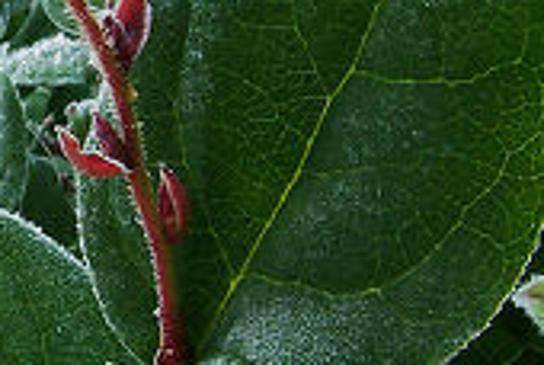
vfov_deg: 9.8
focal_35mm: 141
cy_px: 109
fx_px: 2134
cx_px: -107
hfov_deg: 14.1
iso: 200
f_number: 22
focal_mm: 20
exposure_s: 1/6
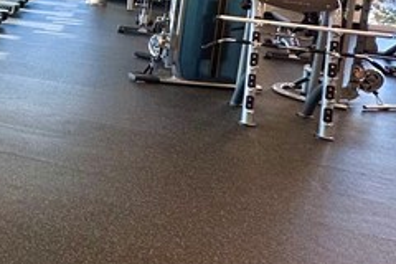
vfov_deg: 20.8
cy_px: -28
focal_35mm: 62
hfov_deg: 22.1
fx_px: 682
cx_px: -290
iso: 50
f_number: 2.2
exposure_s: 1/99
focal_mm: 2.22
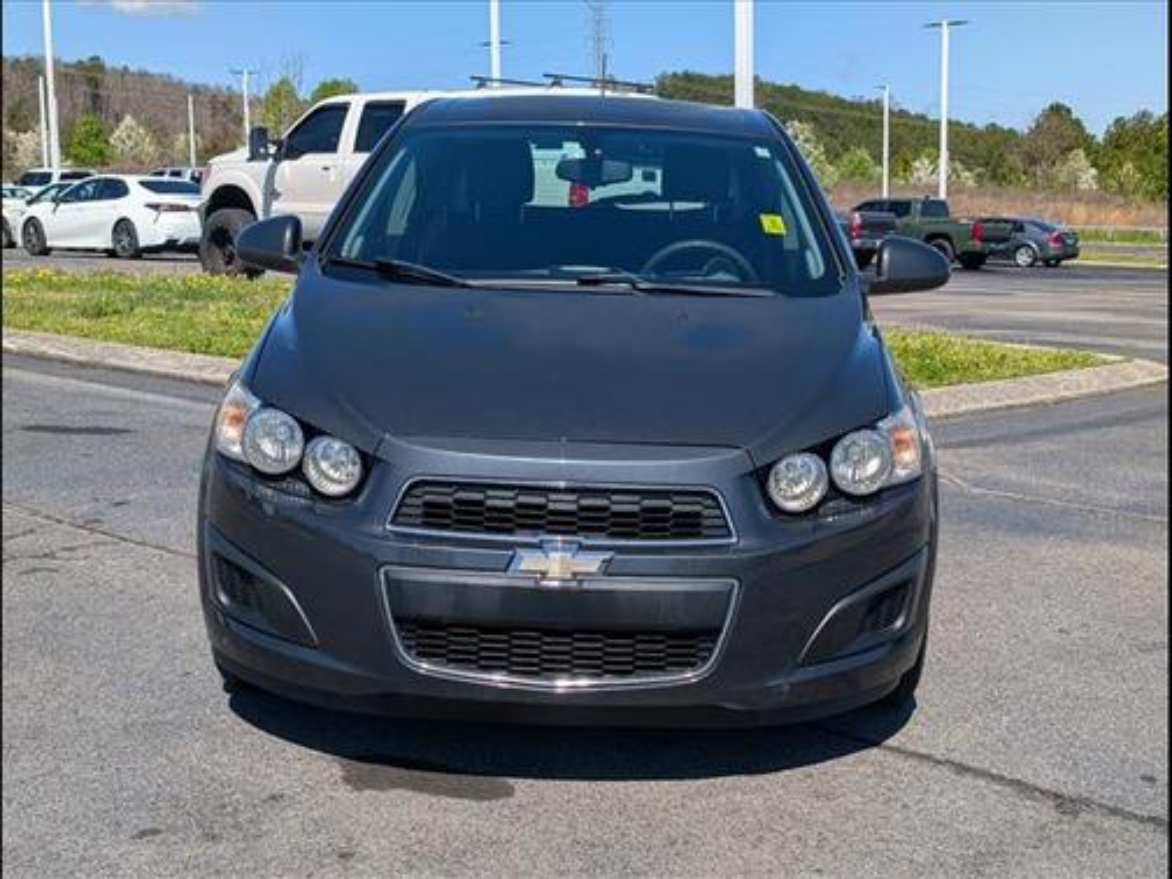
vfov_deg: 29.7
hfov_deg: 38.9
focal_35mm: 49
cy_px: 440
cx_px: 586
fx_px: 1659
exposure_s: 1/1250
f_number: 1.68
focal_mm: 6.9
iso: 20
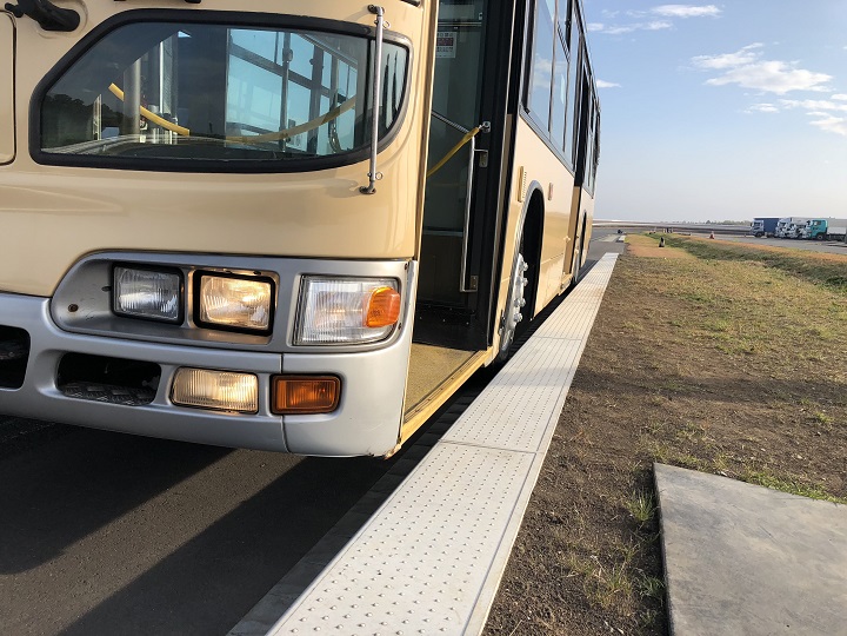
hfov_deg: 63.4
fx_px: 685
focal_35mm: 28
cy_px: 318
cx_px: 424
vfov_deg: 49.7
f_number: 1.8
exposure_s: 1/1143
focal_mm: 3.99
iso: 20
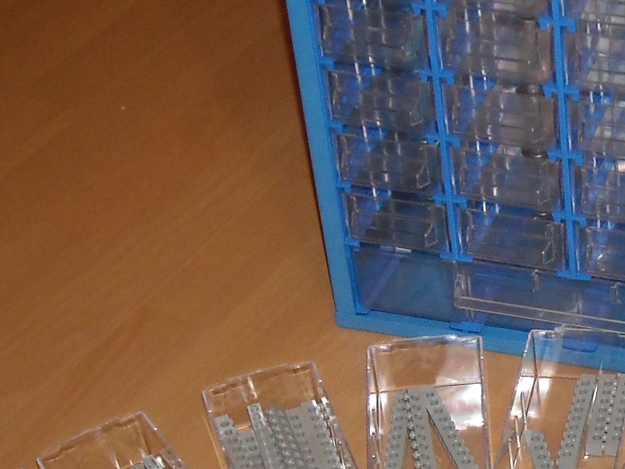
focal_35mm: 106
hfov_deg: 18.2
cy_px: 409
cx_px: 590
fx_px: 1914
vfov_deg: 13.9
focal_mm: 5.7
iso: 200
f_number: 2.8
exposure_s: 1/60
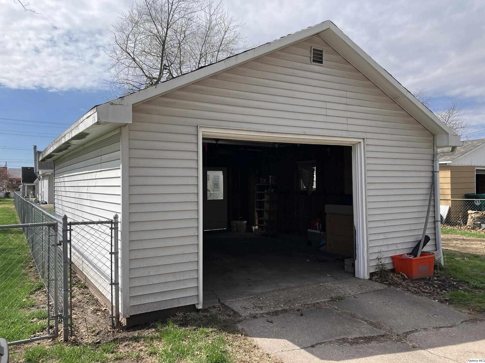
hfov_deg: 63.4
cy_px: 182
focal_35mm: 28
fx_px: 392
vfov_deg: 49.7
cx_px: 242
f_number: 1.8
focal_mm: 3.99
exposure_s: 1/1946
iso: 32
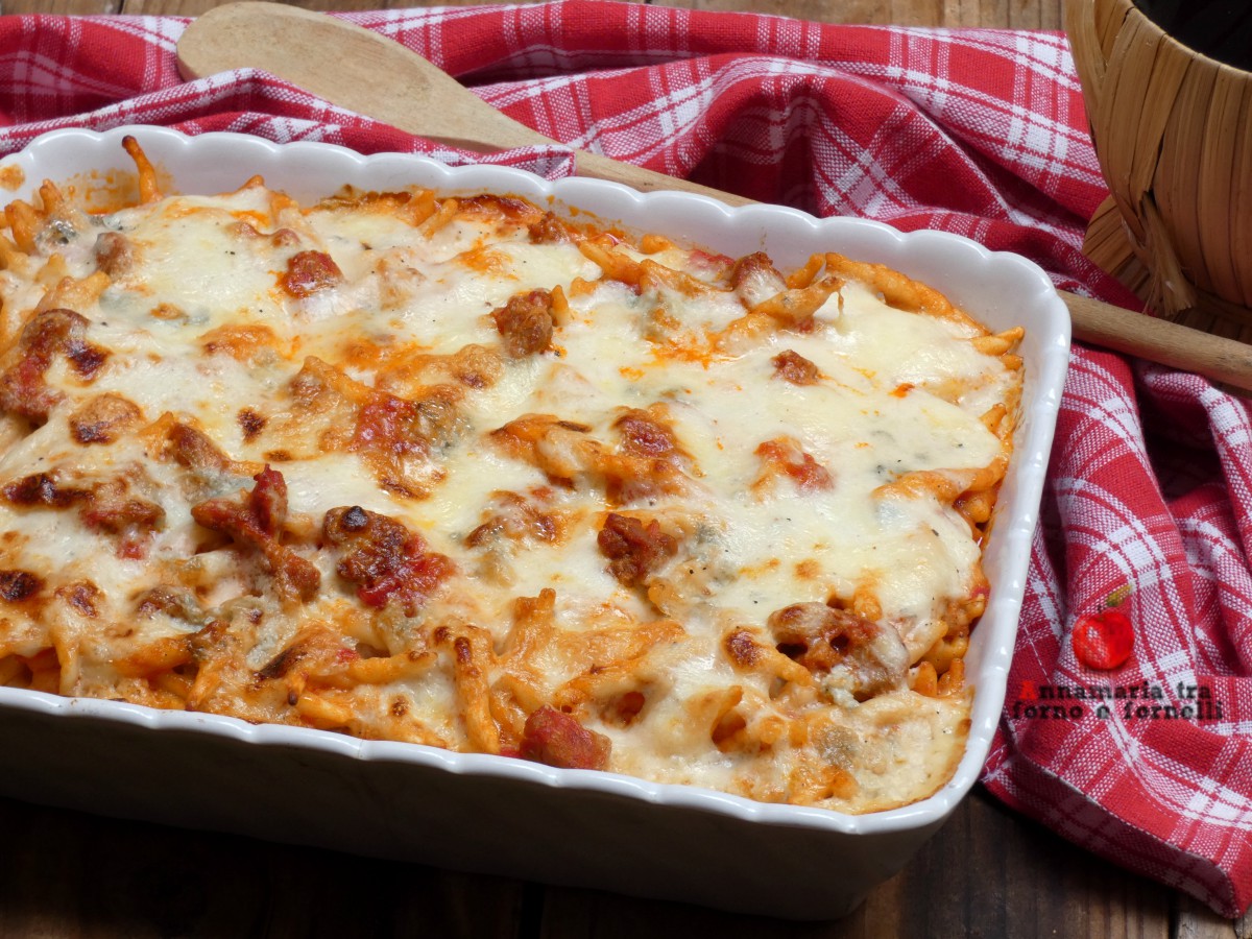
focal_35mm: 144
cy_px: 470
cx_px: 626
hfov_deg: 13.7
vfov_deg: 10.3
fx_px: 5208
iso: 80
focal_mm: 25.8
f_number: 5.6
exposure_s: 1/80
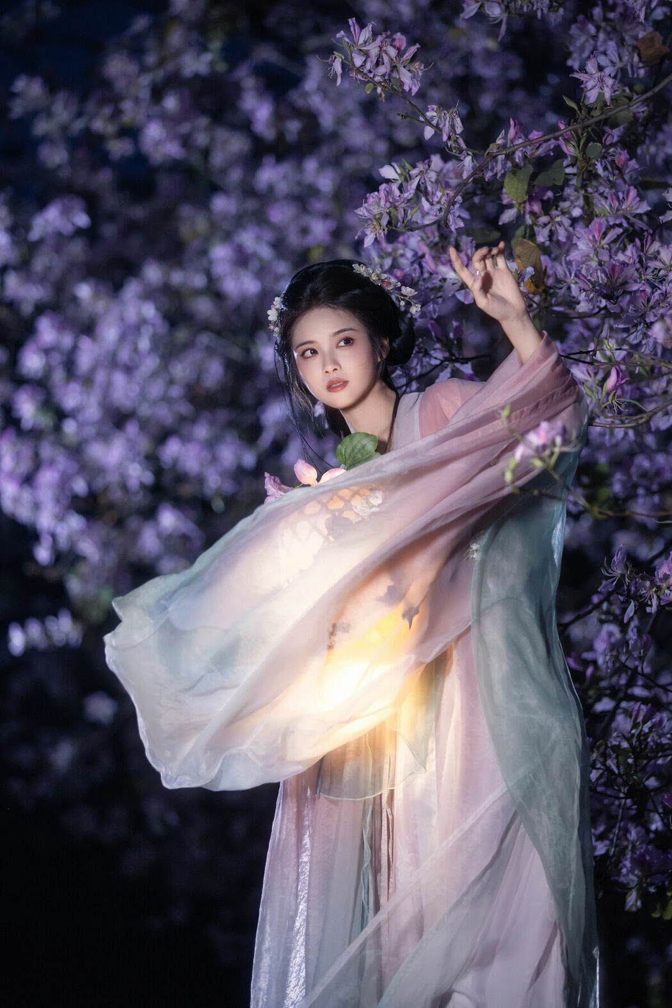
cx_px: 336
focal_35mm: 130
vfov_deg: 15.8
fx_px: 3640
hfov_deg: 10.5
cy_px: 504
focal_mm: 130
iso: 2500
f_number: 2.8
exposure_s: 1/250
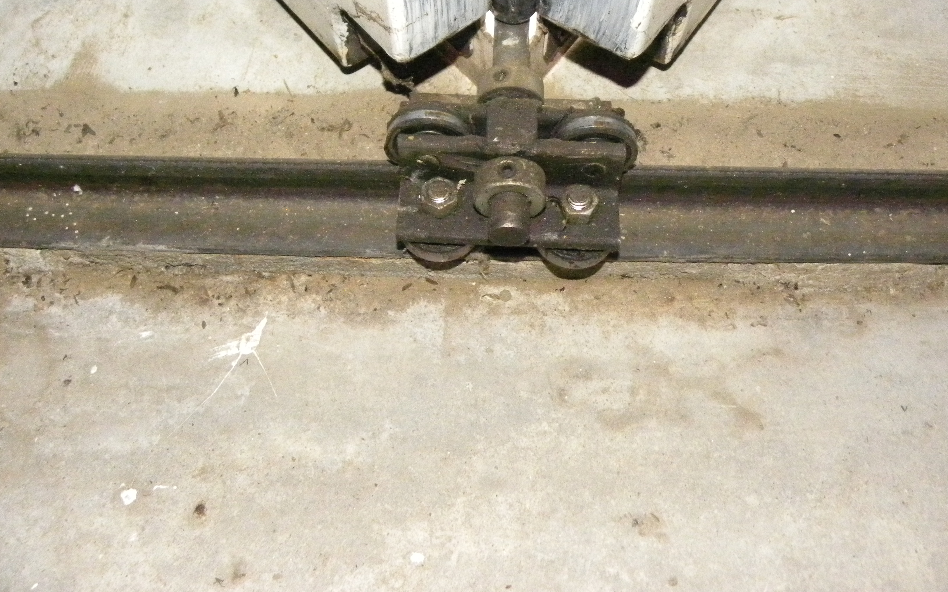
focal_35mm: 34
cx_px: 495
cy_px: 156
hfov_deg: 56.7
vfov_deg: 36.5
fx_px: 878
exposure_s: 1/60
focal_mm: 4.6
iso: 800
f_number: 2.8
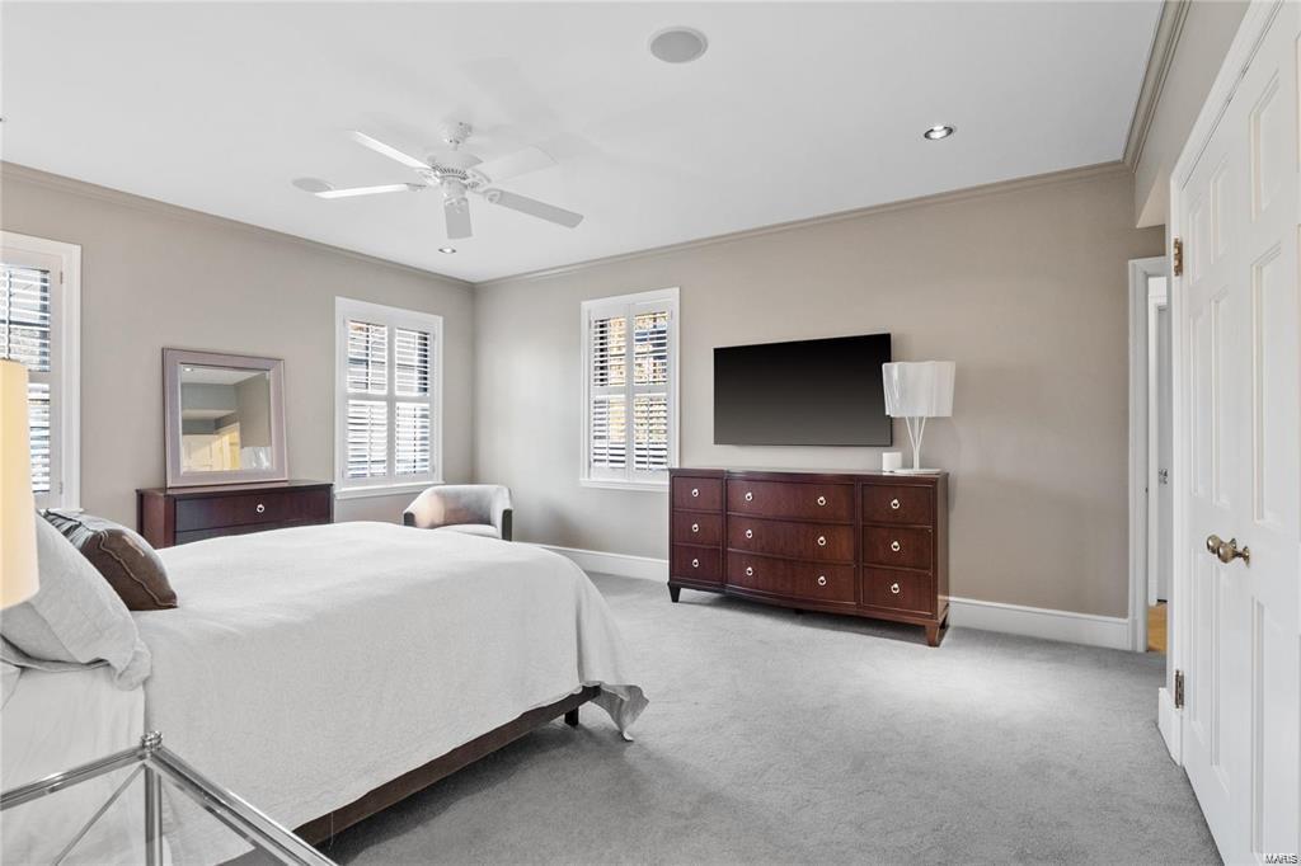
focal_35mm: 16
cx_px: 650
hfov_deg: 96.8
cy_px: 433
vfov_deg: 73.7
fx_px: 578
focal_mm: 8
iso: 400
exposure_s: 1/2
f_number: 8
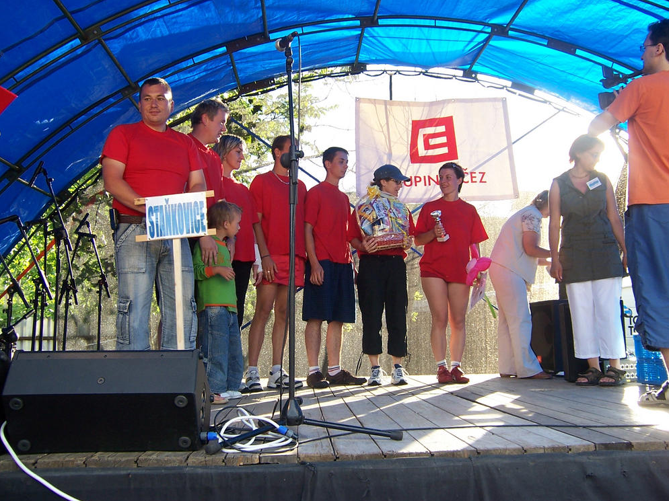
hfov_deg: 54.0
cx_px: 333
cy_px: 247
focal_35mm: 34
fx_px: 657
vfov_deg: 41.8
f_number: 3.4
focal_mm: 5.5
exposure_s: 1/90
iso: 80
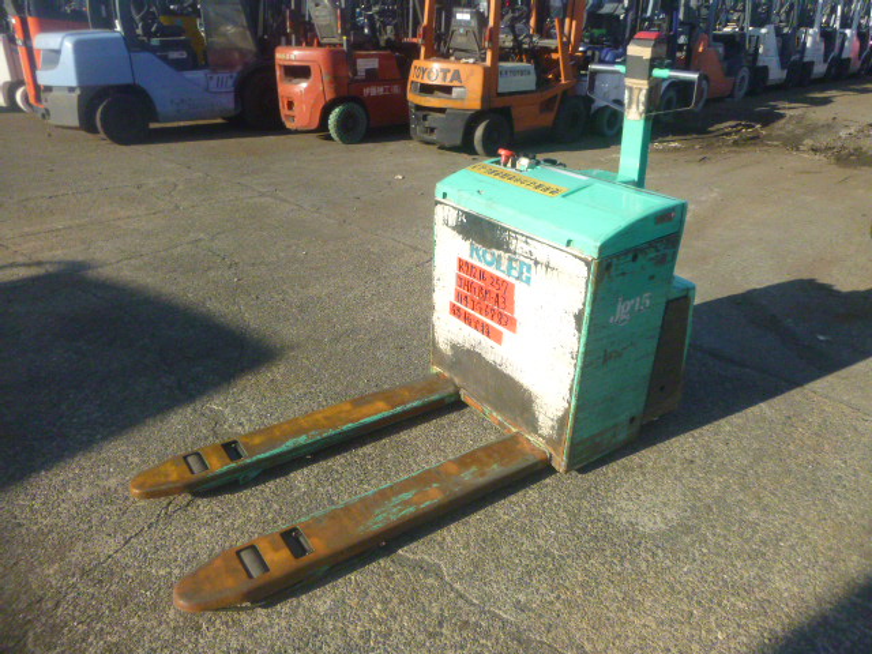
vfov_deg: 54.9
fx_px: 630
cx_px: 436
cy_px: 327
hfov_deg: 69.4
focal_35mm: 25
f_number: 9
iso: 400
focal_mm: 4.5
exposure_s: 1/1300
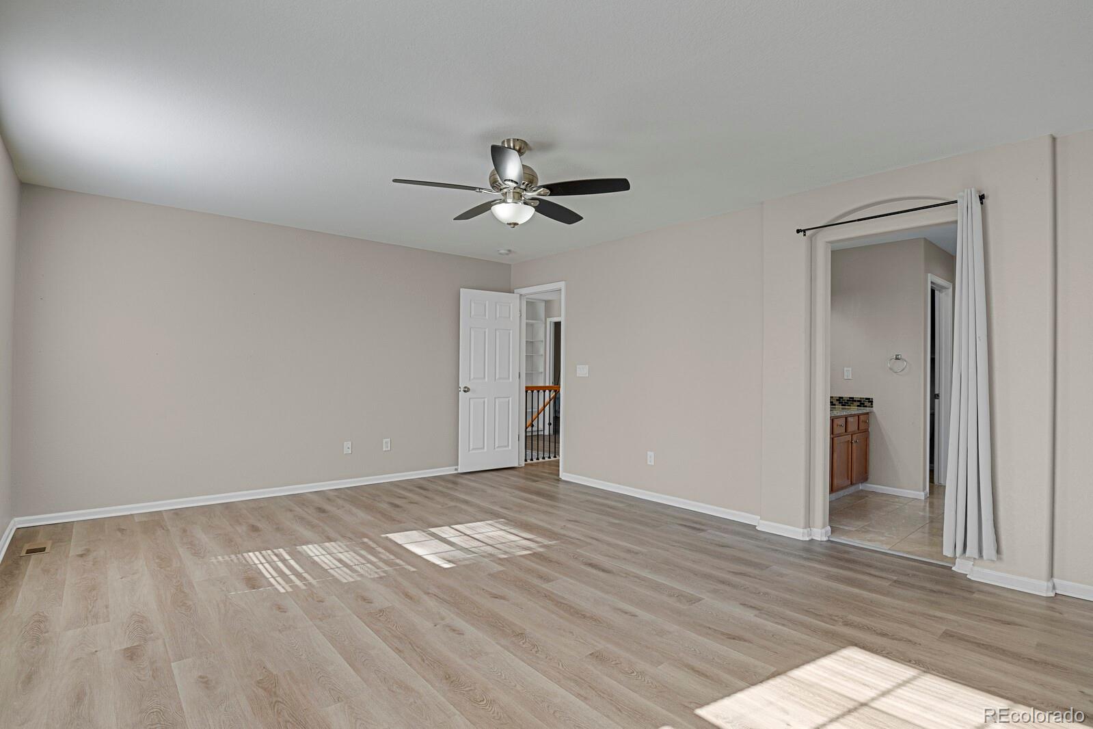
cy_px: 364
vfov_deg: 70.4
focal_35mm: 17
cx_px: 546
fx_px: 516
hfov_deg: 93.3
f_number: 9
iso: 250
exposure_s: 1/2
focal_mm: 17
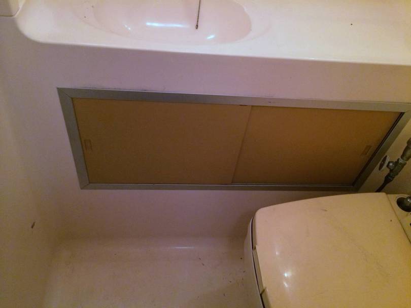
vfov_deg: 46.8
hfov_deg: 59.9
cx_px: 206
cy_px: 154
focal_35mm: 30
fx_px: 356
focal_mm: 4.12
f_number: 2.2
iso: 320
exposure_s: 1/24
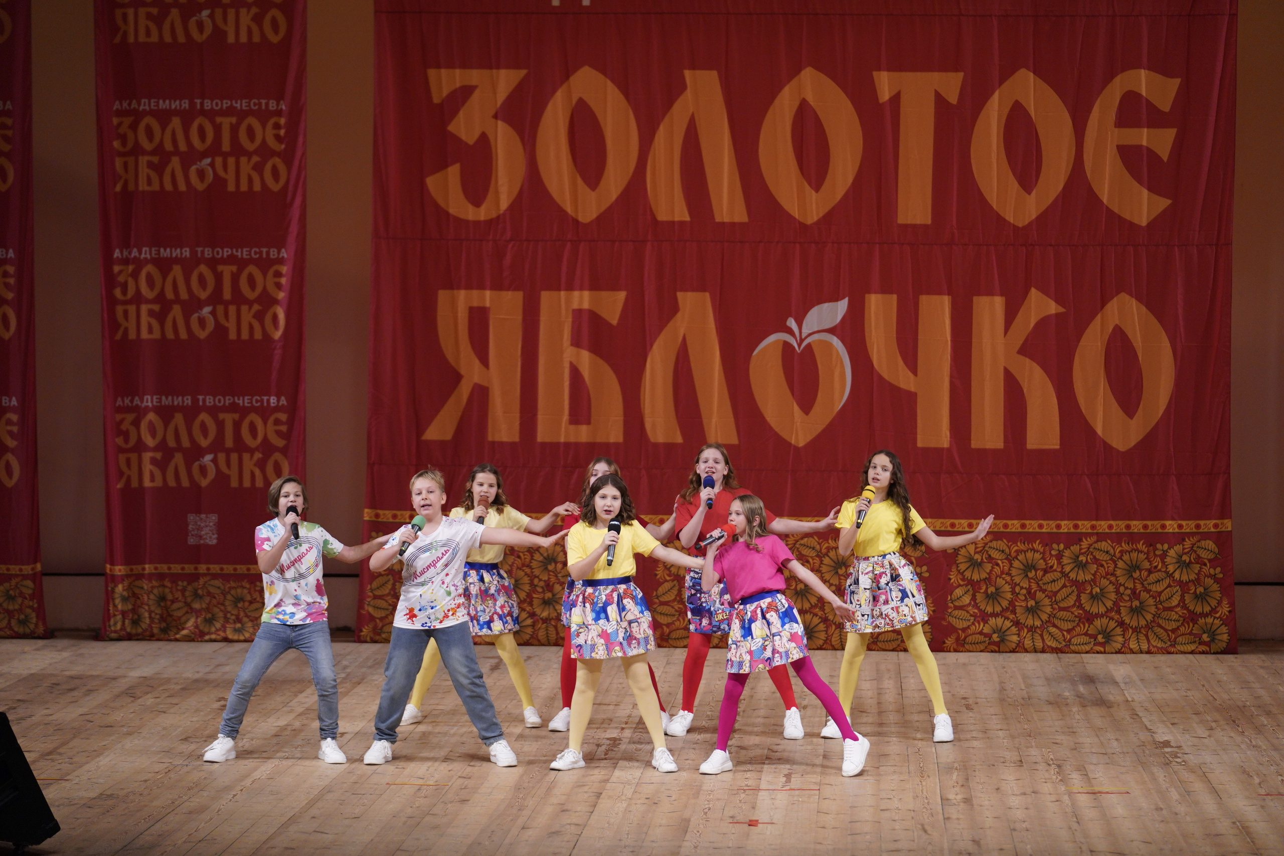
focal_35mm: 119
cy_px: 428
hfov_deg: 17.2
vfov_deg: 11.5
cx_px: 642
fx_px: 4244
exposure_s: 1/400
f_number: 2.8
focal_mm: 119
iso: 1600
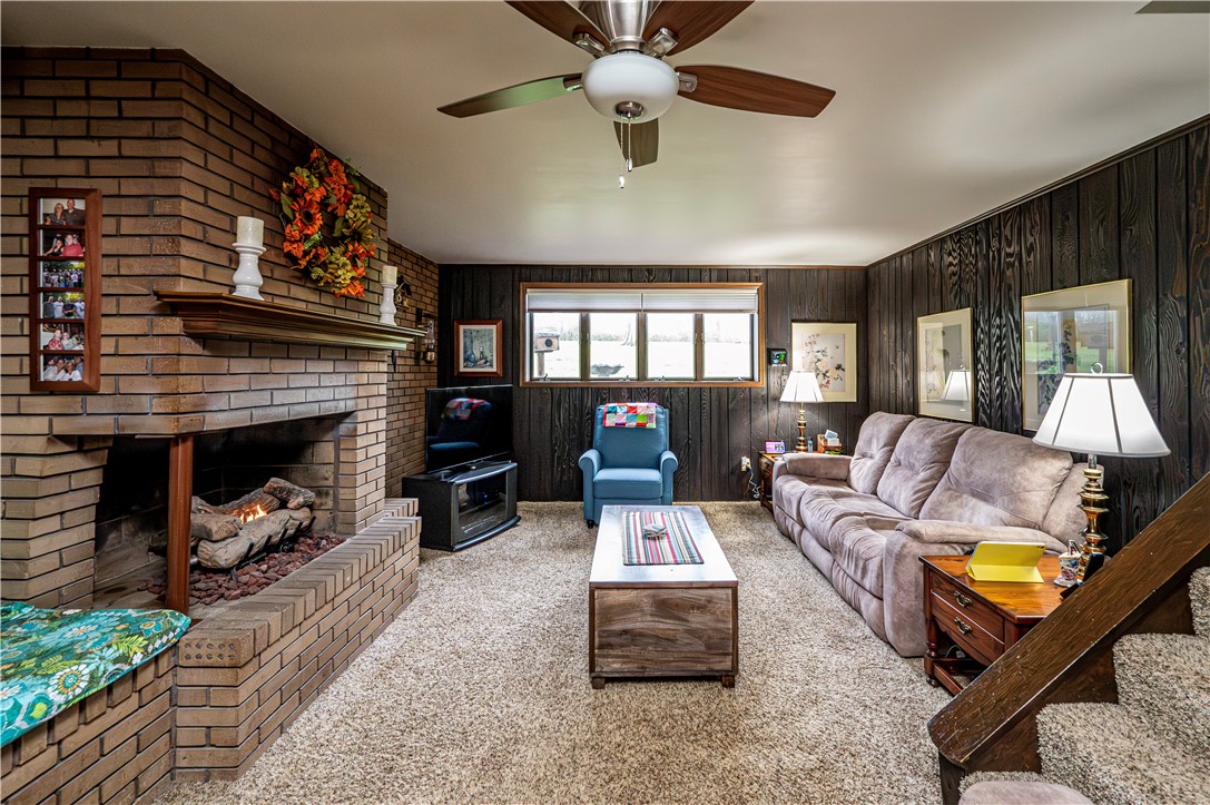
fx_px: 470
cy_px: 402
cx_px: 605
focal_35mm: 14
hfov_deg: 104.3
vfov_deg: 81.1
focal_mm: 14
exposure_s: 1/125
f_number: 7.1
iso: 12800
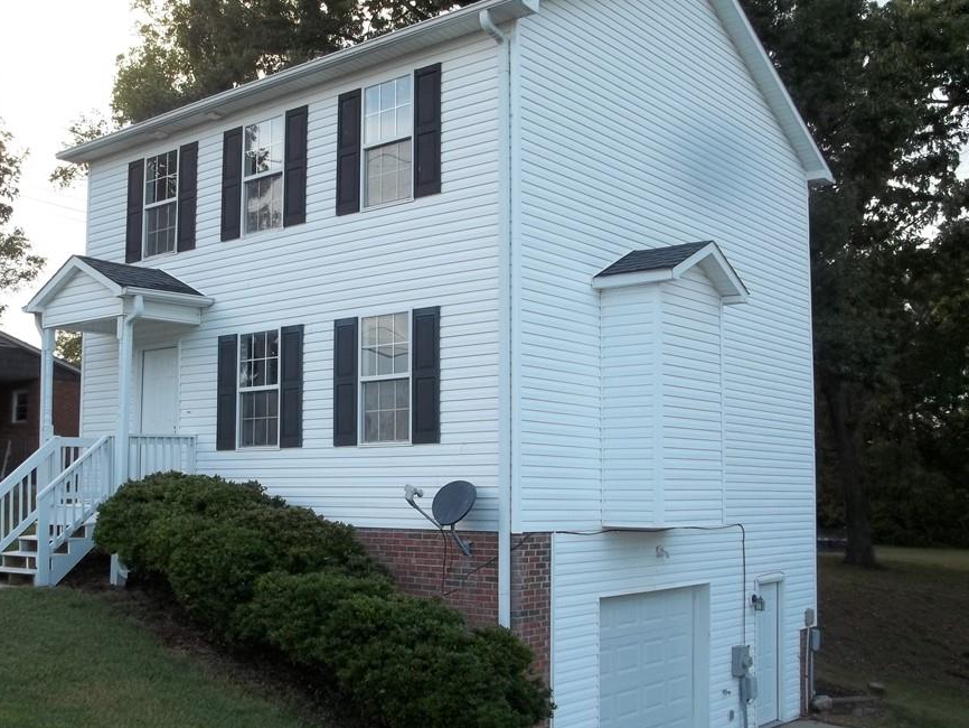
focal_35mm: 39
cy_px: 394
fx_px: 1092
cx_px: 423
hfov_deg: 47.7
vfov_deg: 36.8
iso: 64
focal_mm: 5.9
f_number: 3.3
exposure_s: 1/80
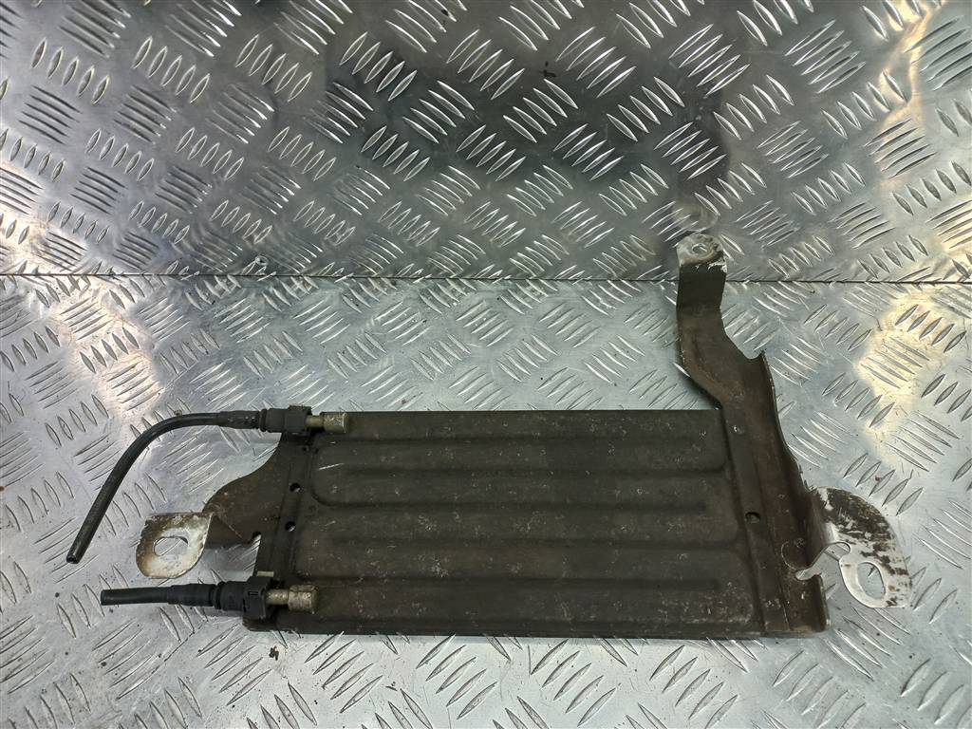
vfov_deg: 54.9
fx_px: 702
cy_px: 364
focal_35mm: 25
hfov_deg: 69.4
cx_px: 486
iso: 64
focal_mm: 4.6
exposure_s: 1/50
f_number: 1.8
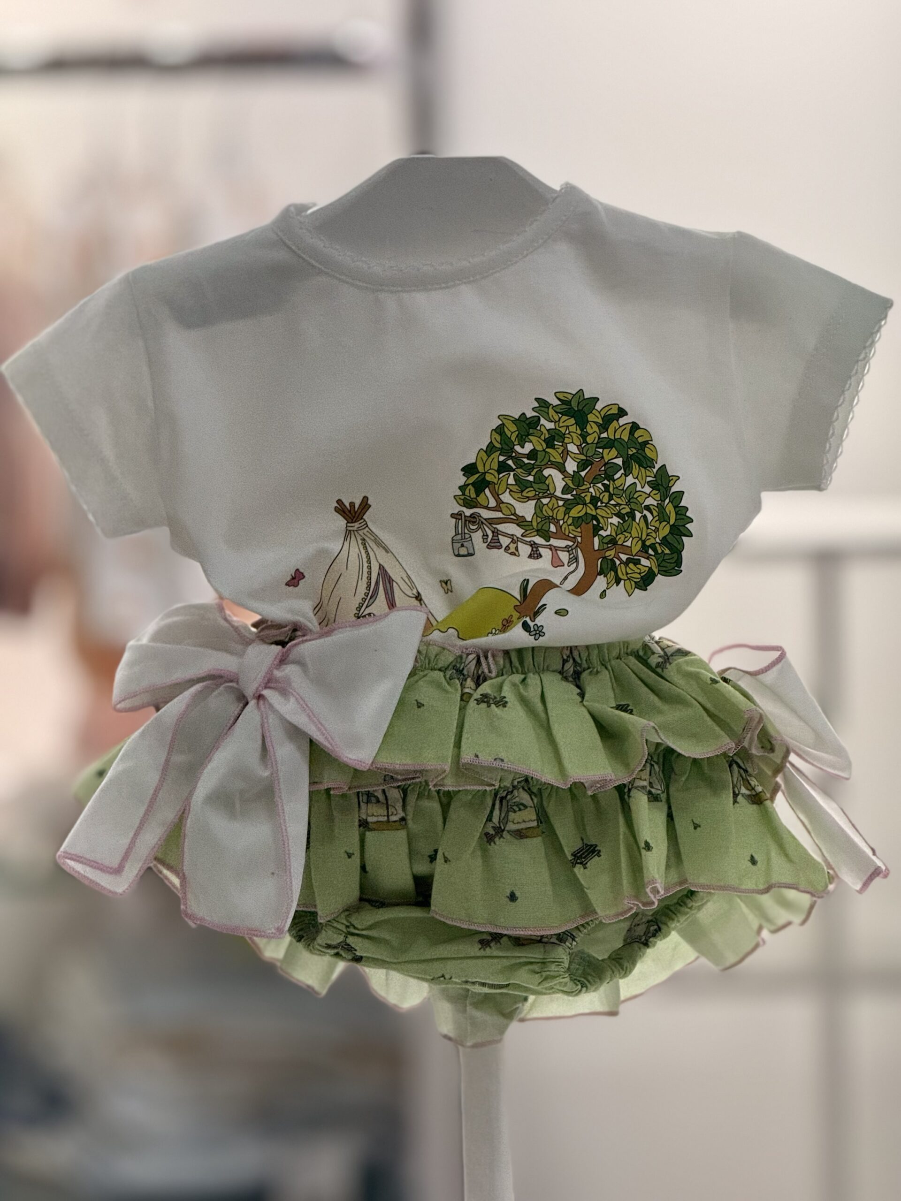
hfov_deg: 12.3
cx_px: 450
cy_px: 600
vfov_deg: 16.4
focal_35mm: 120
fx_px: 4165
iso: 125
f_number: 2.8
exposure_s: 1/100
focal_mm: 15.66
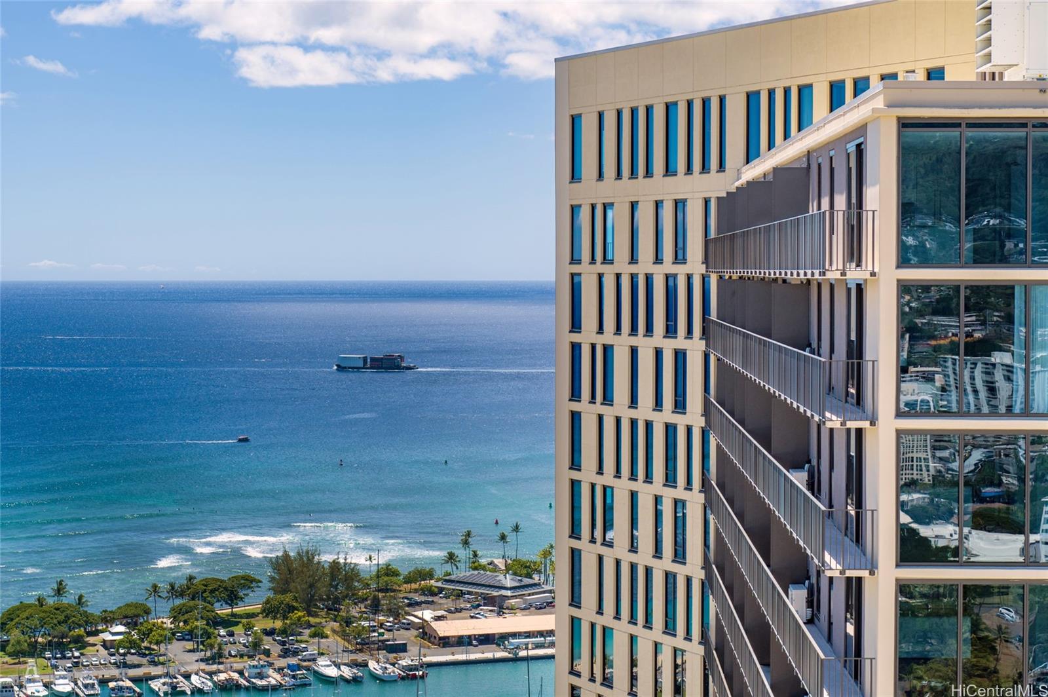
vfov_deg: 18.2
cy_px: 348
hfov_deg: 27.0
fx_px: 2181
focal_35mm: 75
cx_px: 524
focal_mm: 50
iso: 100
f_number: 6.3
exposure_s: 1/400
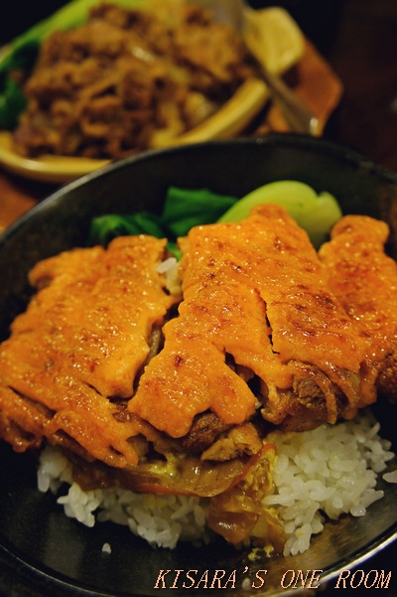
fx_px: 596
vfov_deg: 53.2
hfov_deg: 36.8
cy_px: 298
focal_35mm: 36
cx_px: 198
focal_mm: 24
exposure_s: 1/40
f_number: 4
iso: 500
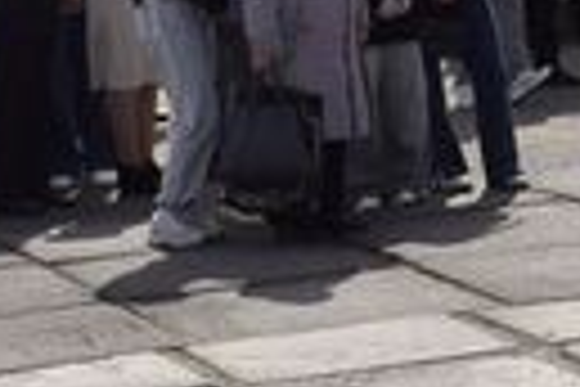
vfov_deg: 6.2
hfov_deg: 9.3
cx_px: 688
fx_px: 3510
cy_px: -268
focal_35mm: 218
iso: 100
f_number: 11
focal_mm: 25
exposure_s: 1/200
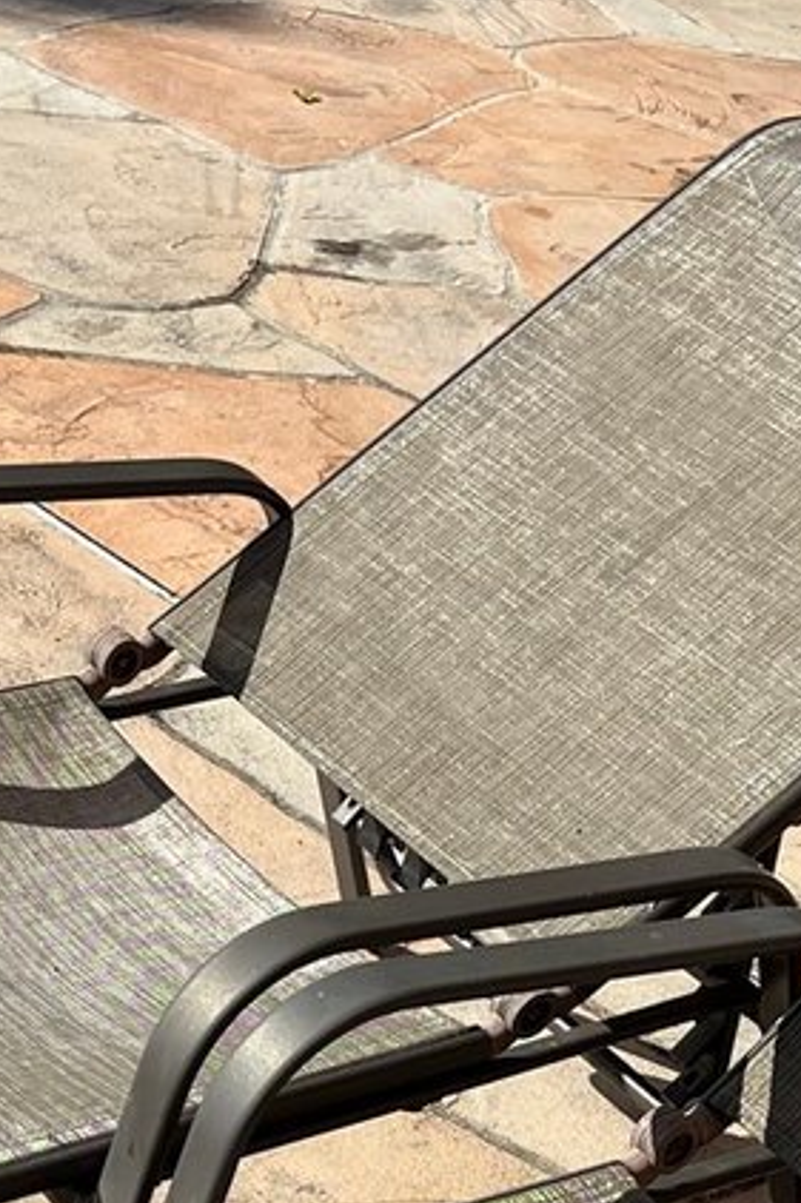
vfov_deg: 19.8
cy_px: 1415
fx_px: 3240
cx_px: 241
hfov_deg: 14.1
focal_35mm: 97
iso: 50
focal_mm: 5.7
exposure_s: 1/5882
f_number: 1.5
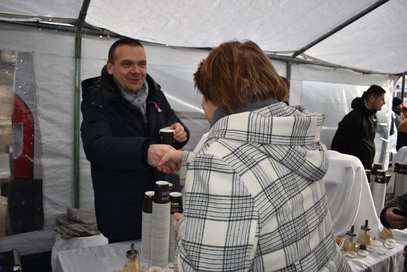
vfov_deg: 47.9
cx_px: 204
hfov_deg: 67.4
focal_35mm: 27
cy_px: 136
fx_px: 305
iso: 100
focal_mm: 18
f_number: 3.5
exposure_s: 1/125
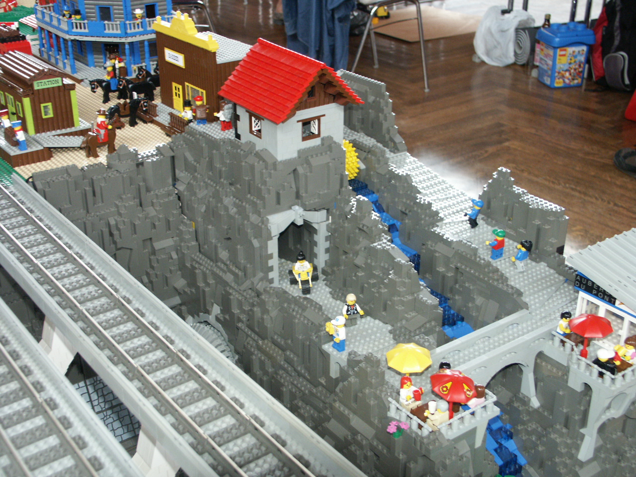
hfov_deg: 42.9
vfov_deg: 32.9
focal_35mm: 44
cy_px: 238
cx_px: 318
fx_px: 808
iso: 200
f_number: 3.5
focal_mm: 11.32
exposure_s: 1/45
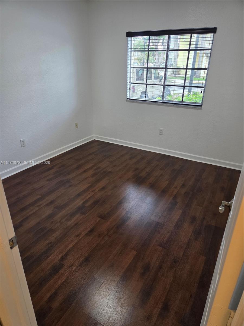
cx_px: 122
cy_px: 163
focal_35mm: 23
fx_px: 216
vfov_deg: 73.9
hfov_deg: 58.9
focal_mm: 5.4
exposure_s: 1/120
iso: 160
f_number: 1.8
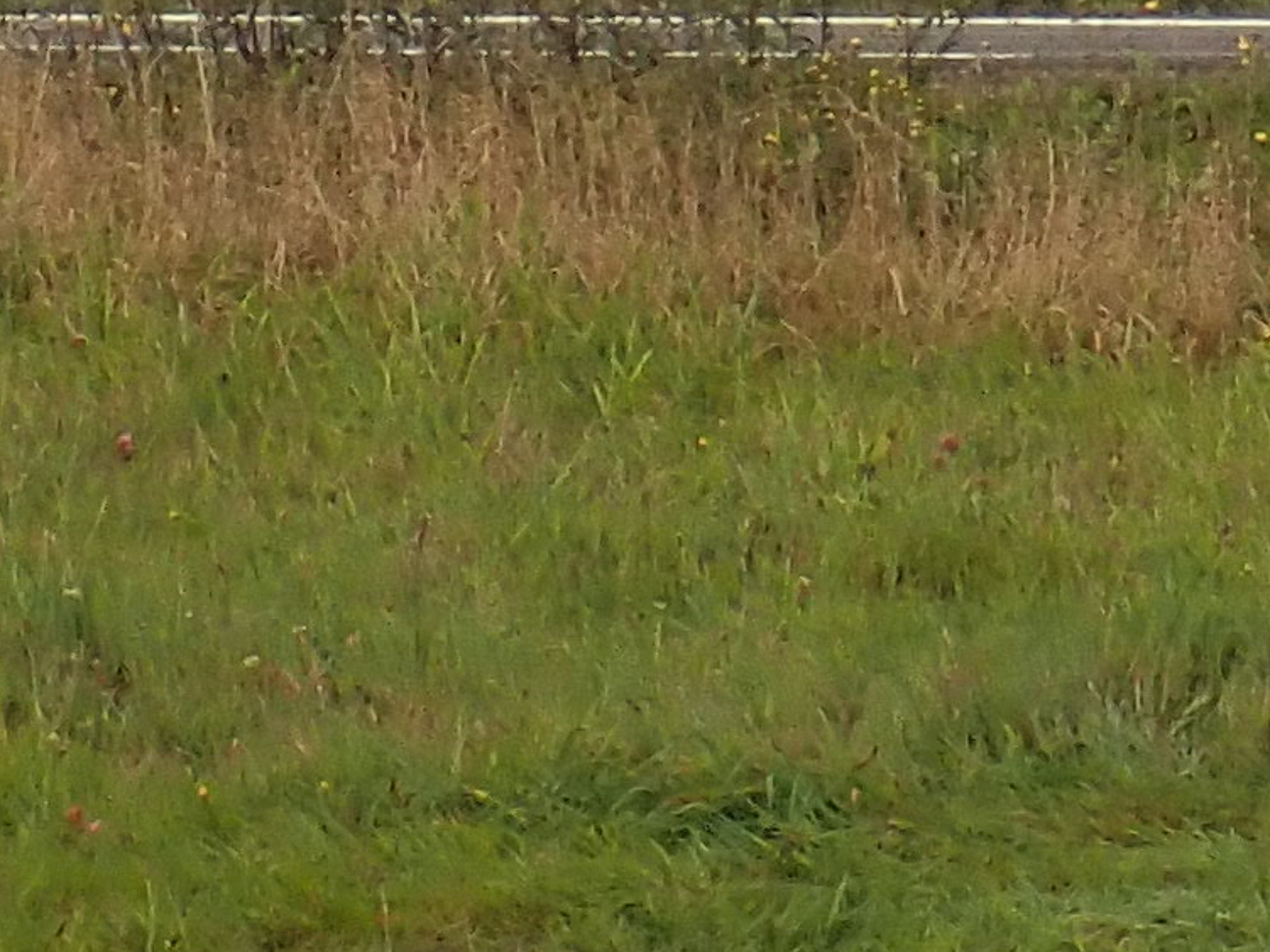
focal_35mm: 453
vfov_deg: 3.3
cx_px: 707
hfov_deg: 4.4
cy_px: -835
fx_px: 16617
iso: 200
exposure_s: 1/800
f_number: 4.5
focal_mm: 15.41
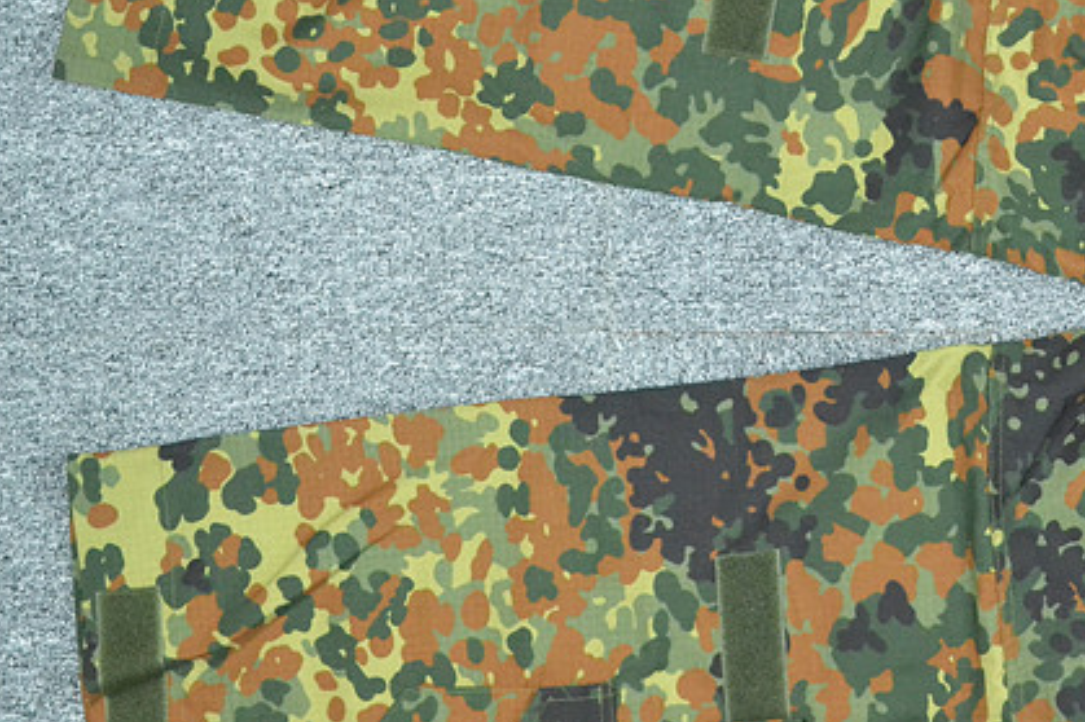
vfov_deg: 15.9
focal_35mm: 86
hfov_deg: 22.9
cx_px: 1023
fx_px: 2591
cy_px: 291
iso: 3200
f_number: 8
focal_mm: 30
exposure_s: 1/80
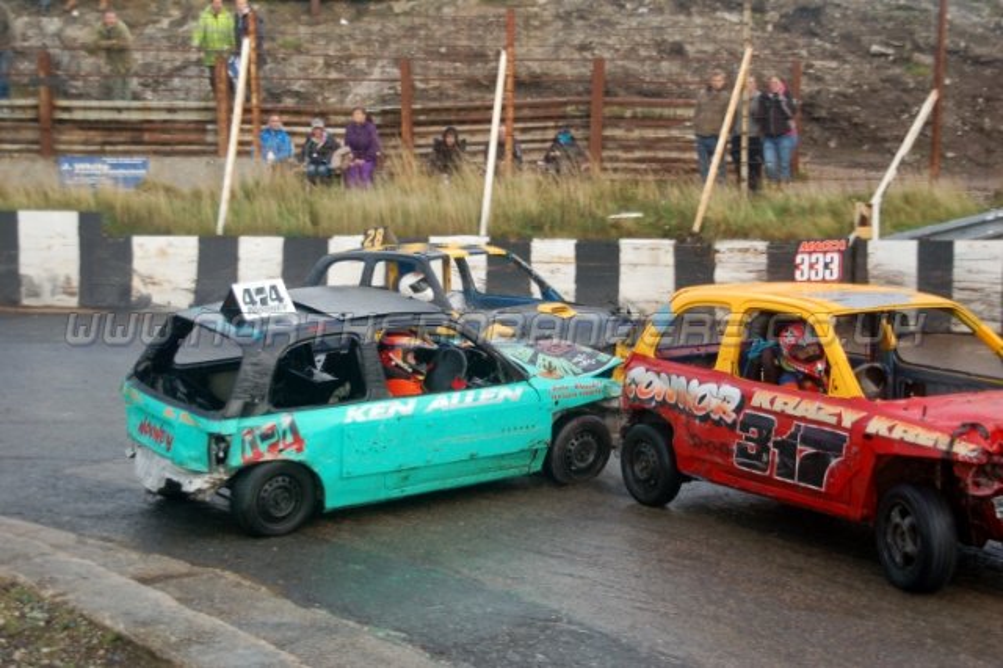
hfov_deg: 33.4
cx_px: 502
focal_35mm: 60
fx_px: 1671
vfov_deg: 22.6
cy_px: 334
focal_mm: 40
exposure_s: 1/400
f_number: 4.8
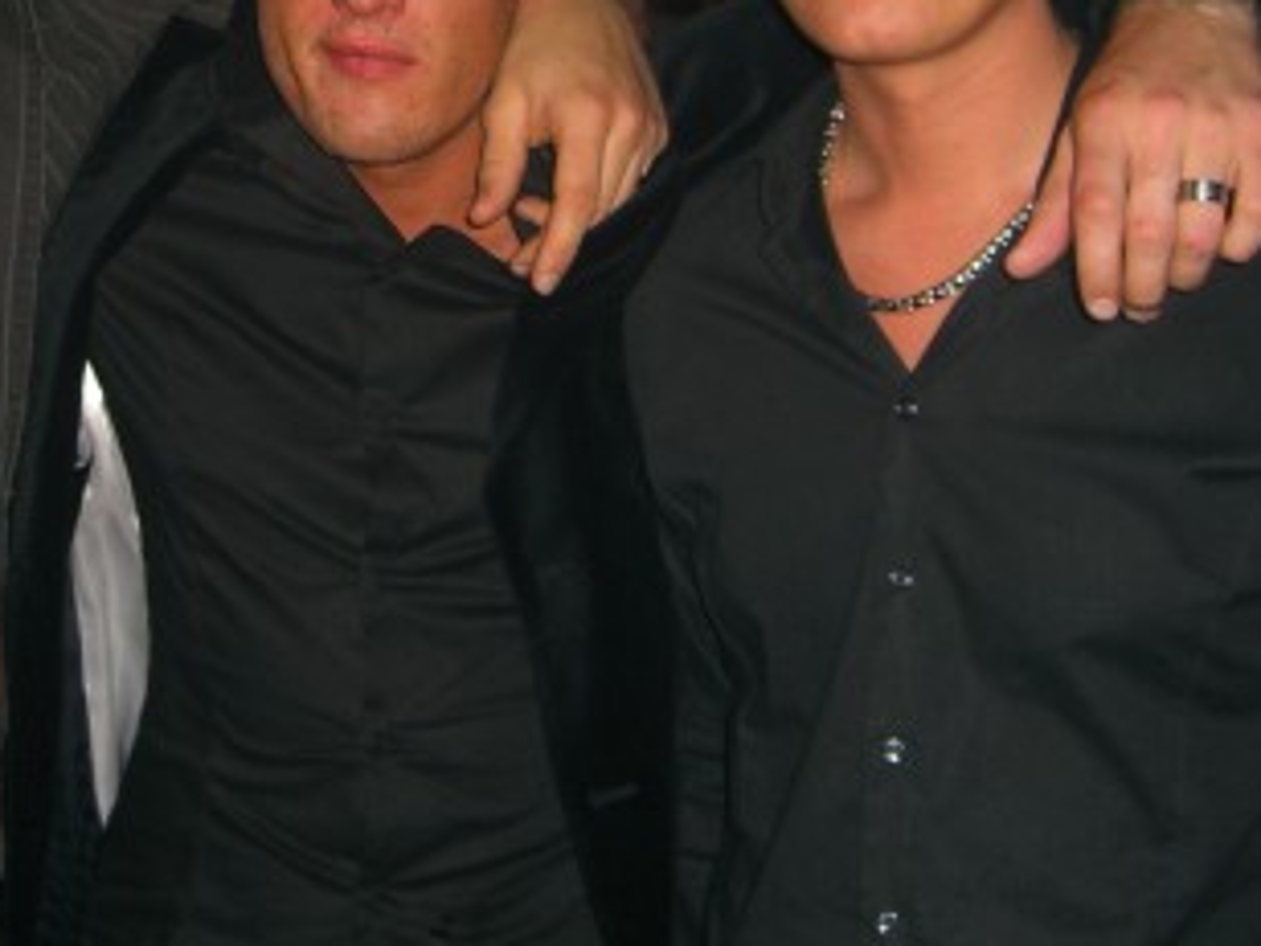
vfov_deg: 19.5
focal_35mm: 74
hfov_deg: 26.0
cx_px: 315
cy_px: 66
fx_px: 2696
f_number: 2.8
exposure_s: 1/60
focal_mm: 7.9
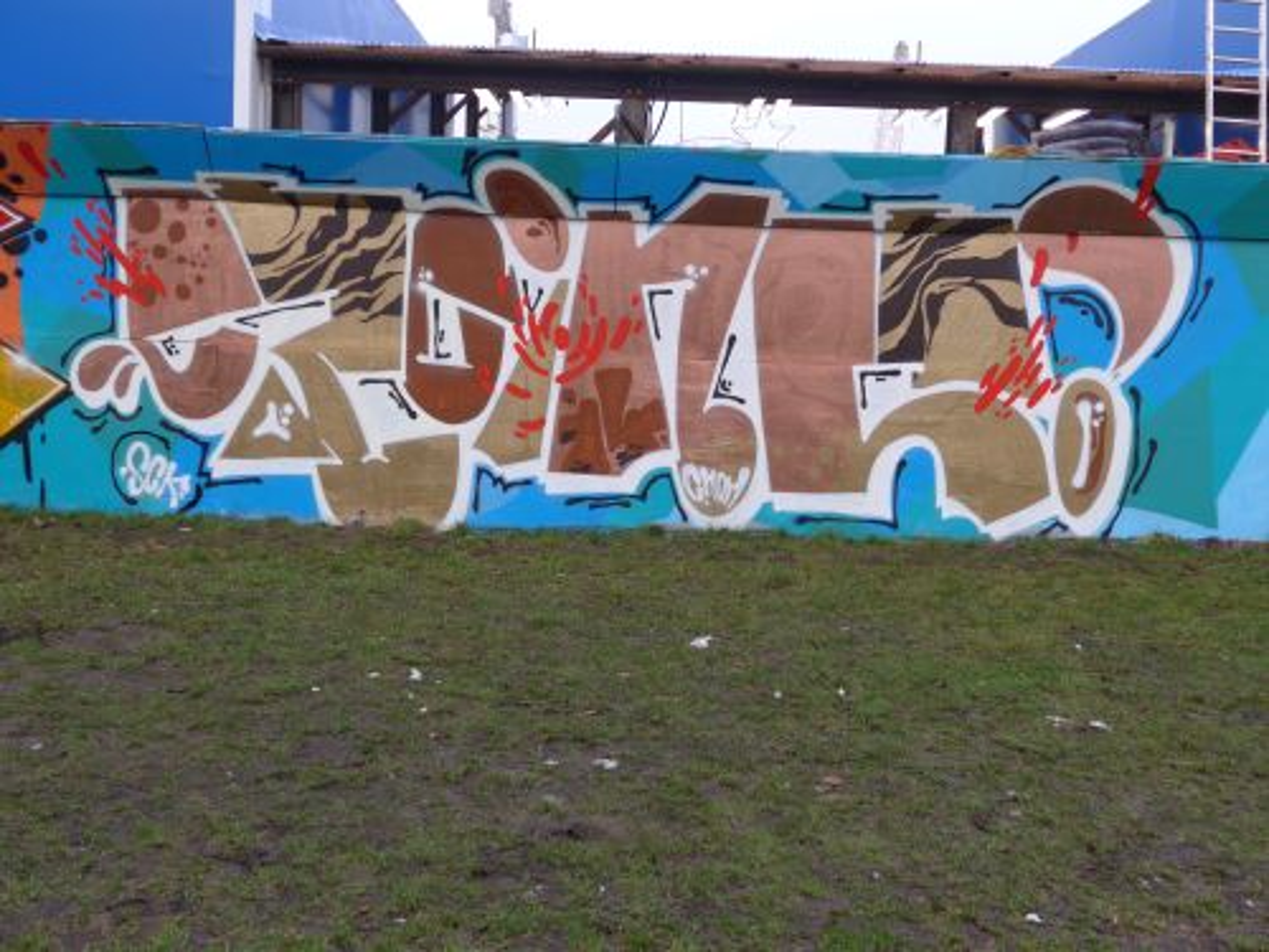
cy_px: 476
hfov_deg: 54.0
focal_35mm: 34
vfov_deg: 41.8
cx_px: 634
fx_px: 1246
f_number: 2.8
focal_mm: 7
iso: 80
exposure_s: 1/100
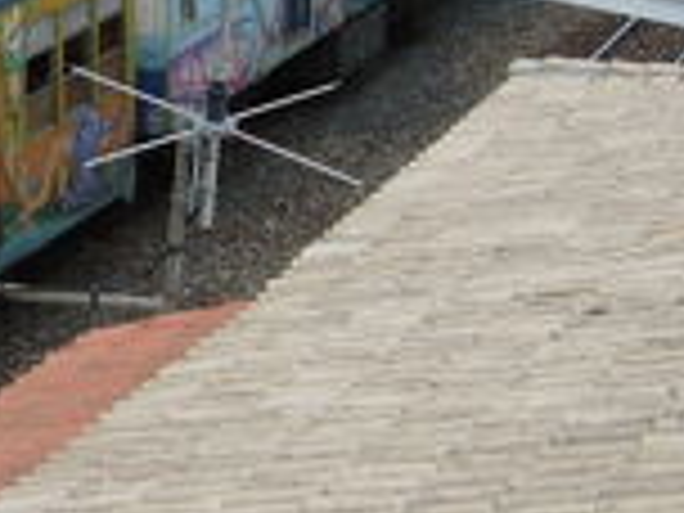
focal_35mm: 163
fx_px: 3221
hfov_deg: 11.7
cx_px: -297
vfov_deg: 9.1
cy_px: 218
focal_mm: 7.8
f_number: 2.8
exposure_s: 1/995
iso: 64
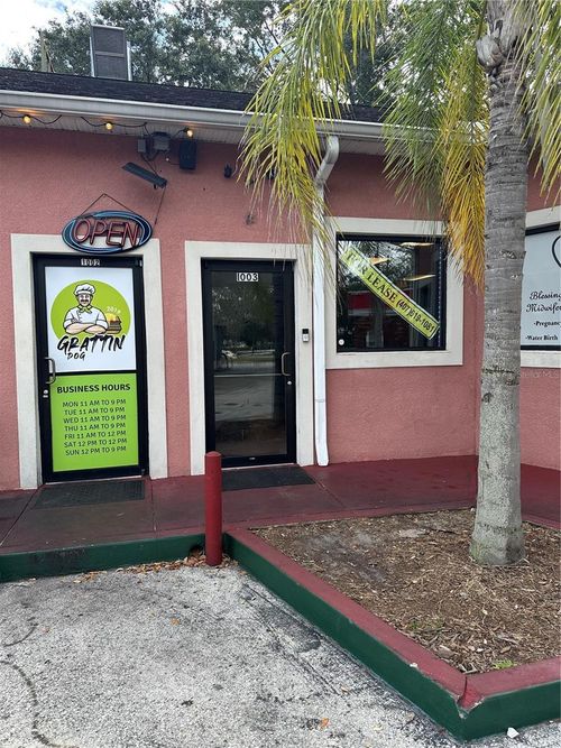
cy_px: 374
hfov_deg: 56.8
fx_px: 519
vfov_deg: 71.6
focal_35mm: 24
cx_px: 280
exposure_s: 1/745
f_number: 1.78
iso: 80
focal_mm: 6.86
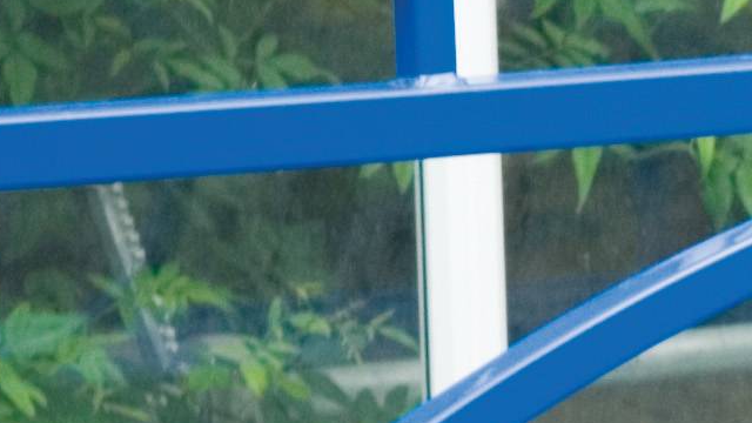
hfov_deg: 4.7
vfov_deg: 2.6
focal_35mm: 457
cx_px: 1486
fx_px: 9113
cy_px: 928
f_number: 5
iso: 160
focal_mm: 48
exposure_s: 1/90
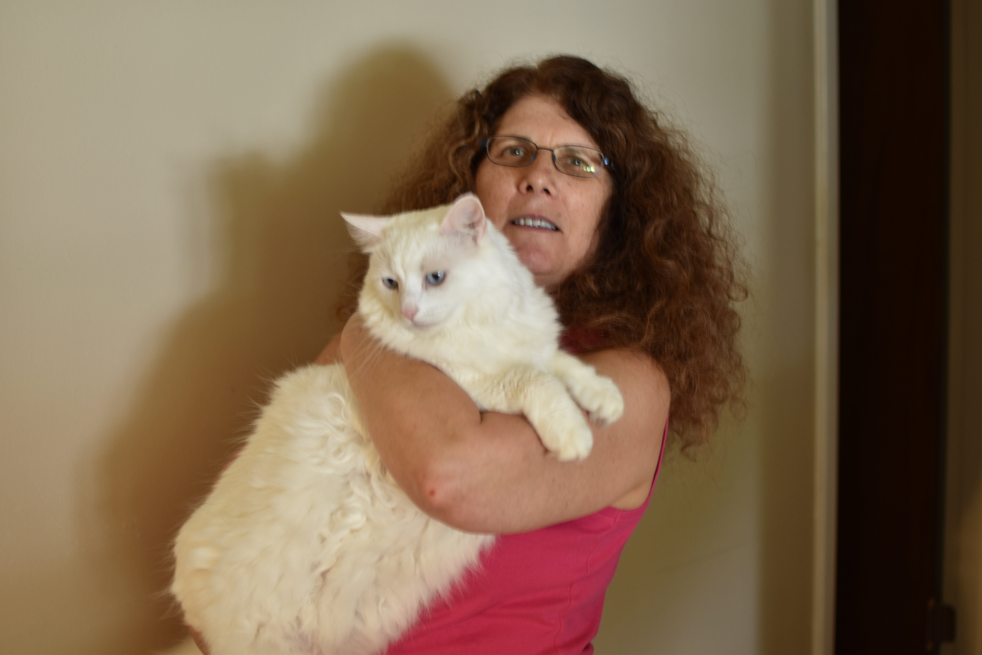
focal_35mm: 52
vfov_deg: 25.8
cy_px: 328
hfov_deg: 37.9
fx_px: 1432
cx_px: 491
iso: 200
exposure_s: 1/10
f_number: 1.8
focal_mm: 35
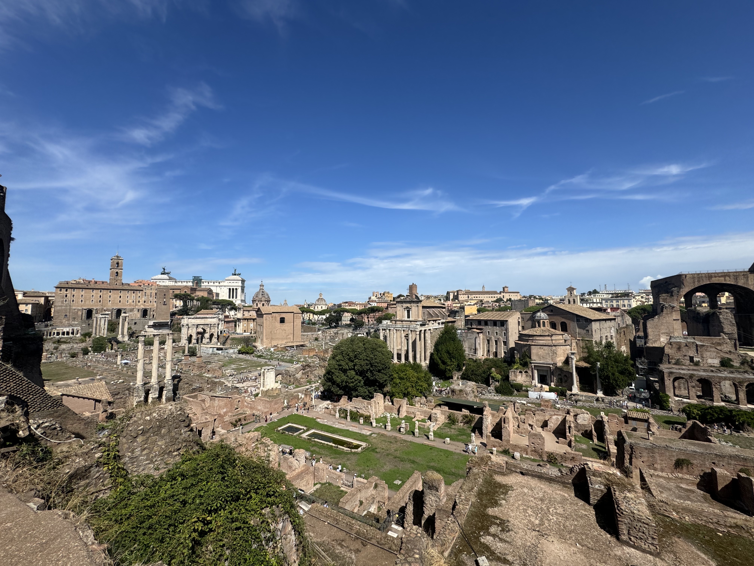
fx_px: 305
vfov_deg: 85.7
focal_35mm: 14
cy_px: 283
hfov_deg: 102.1
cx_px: 377
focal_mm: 2.22
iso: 50
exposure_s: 1/2985
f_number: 2.2
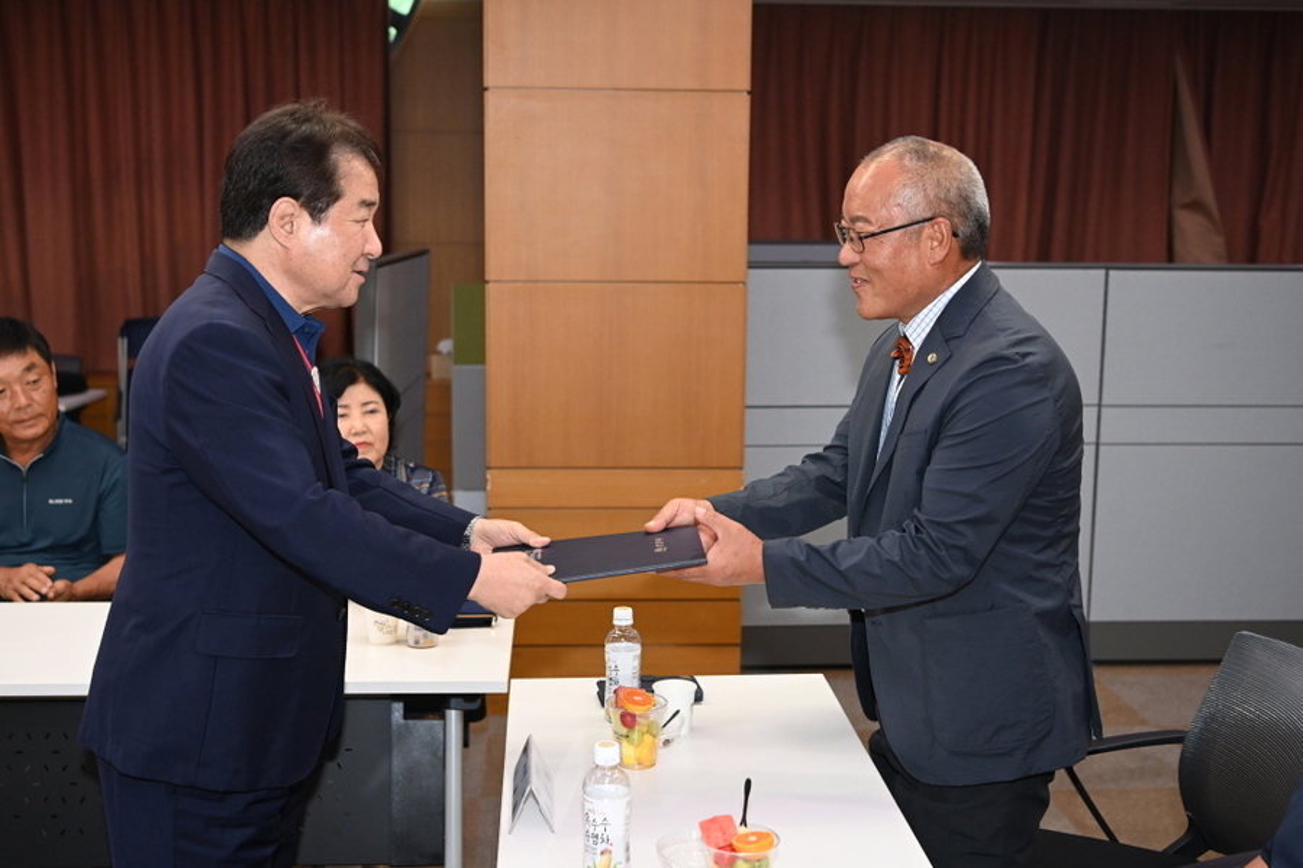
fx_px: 1447
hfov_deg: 48.5
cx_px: 652
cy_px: 434
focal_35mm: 40
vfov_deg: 33.4
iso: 1600
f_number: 3.5
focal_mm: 40
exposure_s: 1/250
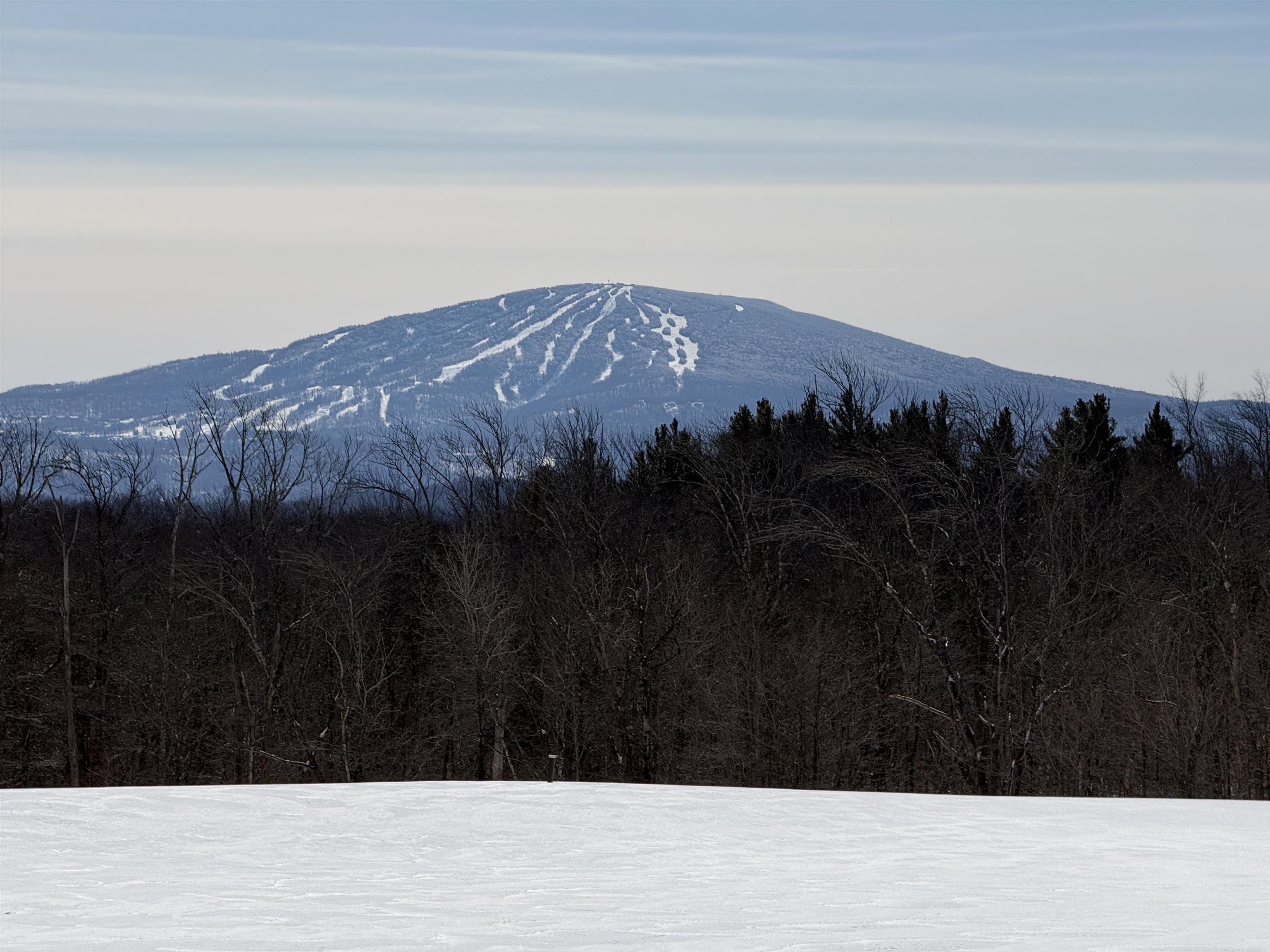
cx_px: 635
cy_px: 476
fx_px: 4403
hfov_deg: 16.4
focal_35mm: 120
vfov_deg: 12.3
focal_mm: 15.66
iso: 32
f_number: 2.8
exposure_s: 1/3891
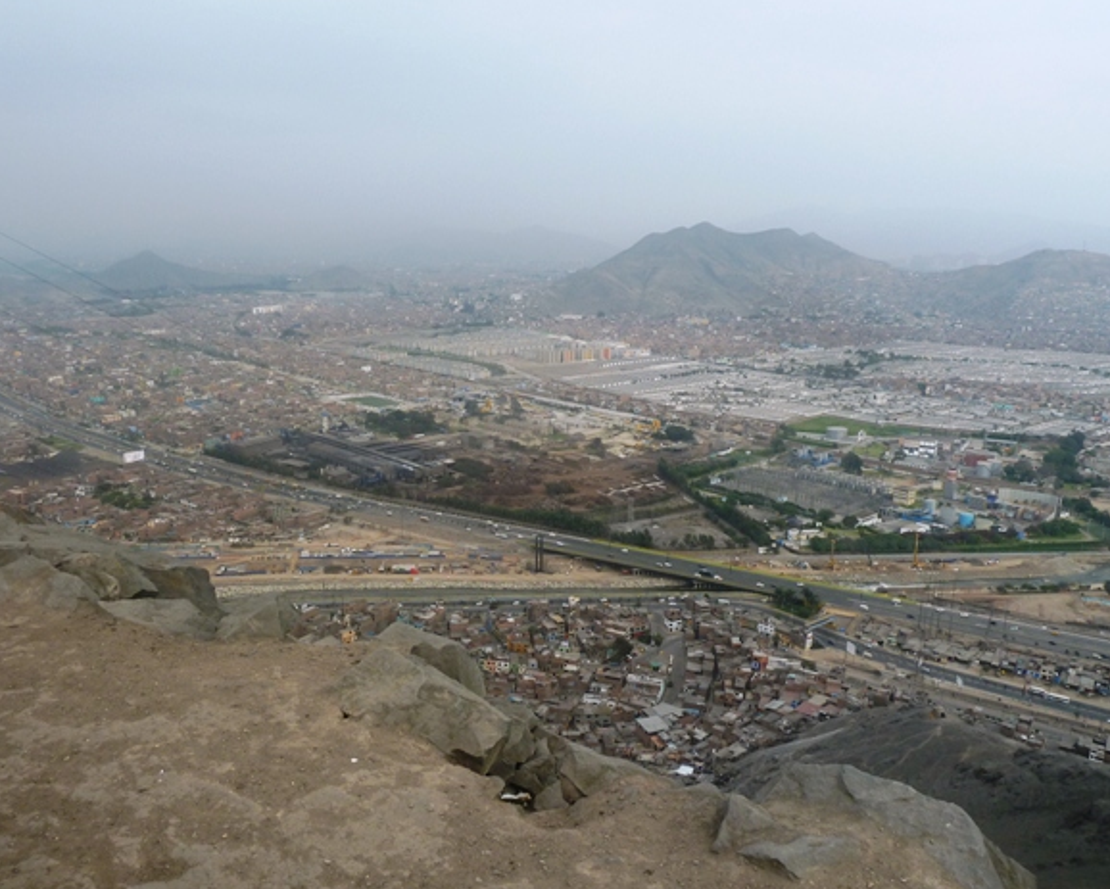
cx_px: 499
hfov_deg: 63.9
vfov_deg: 53.2
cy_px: 440
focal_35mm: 27
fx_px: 887
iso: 80
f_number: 4
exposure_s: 1/250
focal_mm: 4.1
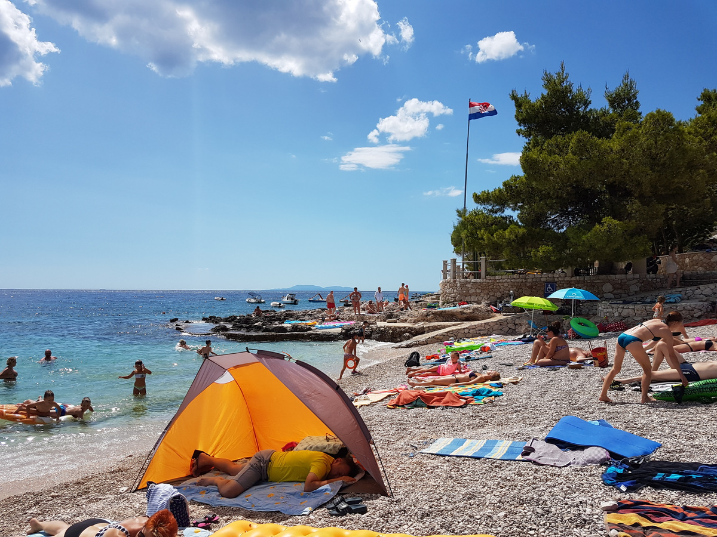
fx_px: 539
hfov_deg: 67.3
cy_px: 268
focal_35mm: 26
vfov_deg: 53.1
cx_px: 358
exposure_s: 1/3968
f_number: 1.7
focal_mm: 4.2
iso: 40
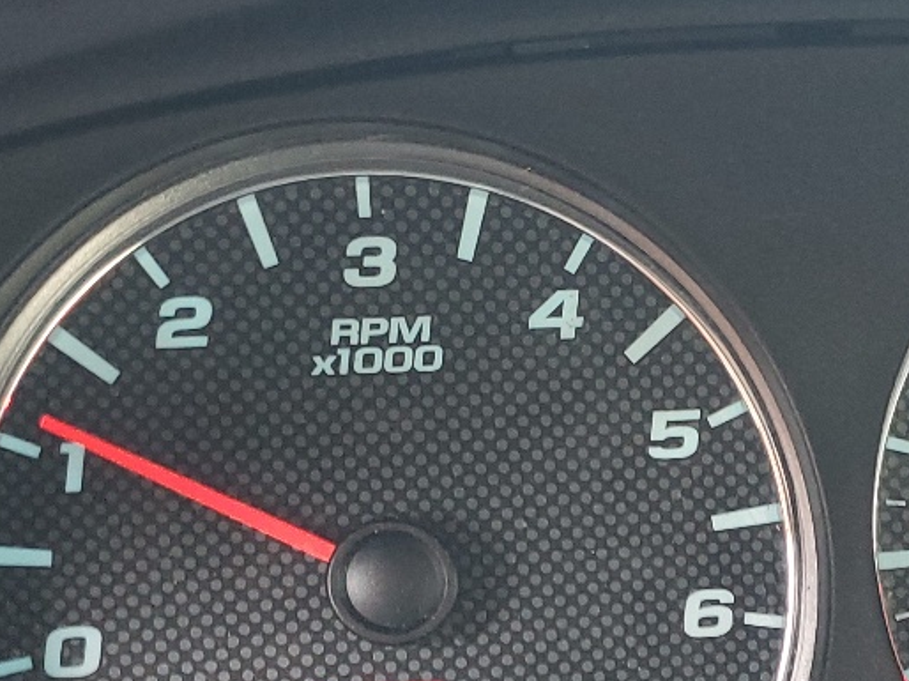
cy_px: 654
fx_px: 2126
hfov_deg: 23.6
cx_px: 783
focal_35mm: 81
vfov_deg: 17.8
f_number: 1.5
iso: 147
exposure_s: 1/60.2
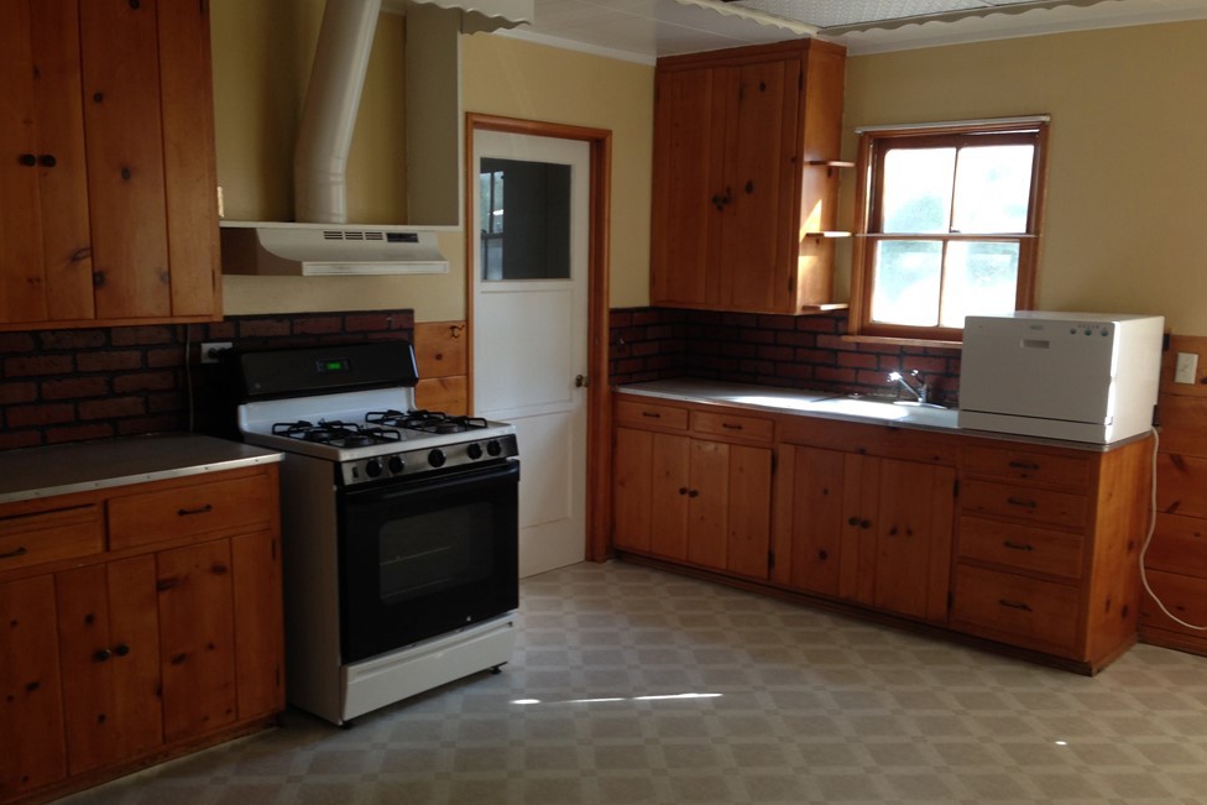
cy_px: 435
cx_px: 606
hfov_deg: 53.1
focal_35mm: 36
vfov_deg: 36.9
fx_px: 1207
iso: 50
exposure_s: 1/20
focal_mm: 4.12
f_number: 2.4
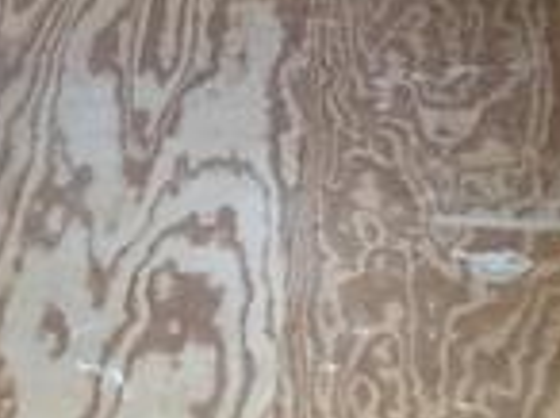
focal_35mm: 159
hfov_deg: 11.4
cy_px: 625
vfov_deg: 9.1
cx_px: -491
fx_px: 2568
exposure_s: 1/30
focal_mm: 4.15
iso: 100
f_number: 2.2
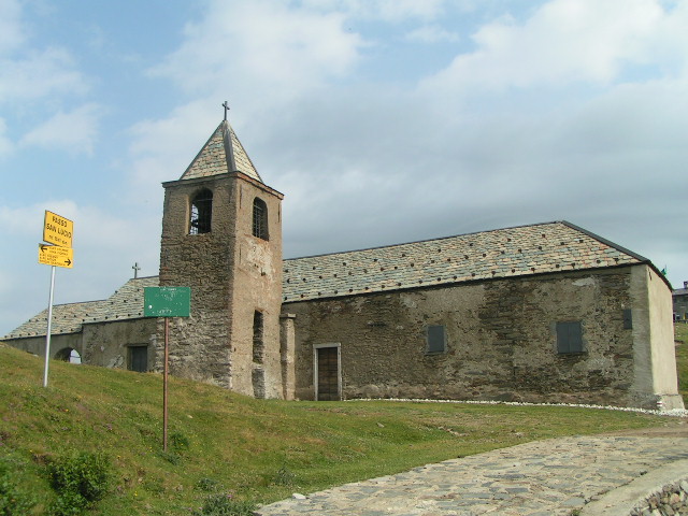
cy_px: 258
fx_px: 755
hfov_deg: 49.0
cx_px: 344
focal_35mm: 38
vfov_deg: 37.7
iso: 50
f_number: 5.6
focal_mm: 5.8
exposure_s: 1/320
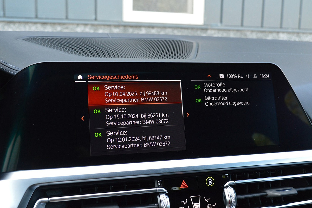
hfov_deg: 47.9
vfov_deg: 33.0
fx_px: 351
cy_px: 104
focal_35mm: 40
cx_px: 156
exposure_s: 1/60
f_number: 7.1
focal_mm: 27
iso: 800
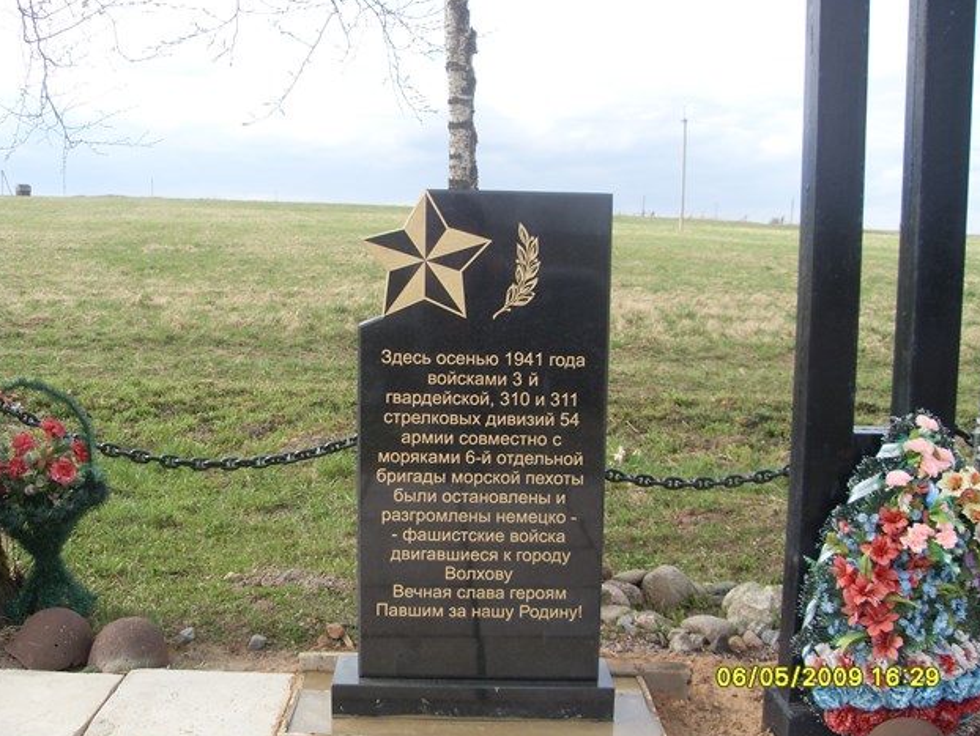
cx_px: 495
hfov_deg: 51.3
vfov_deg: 39.7
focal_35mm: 36
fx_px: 1020
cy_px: 372
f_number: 7
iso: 80
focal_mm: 6.3
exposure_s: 1/90
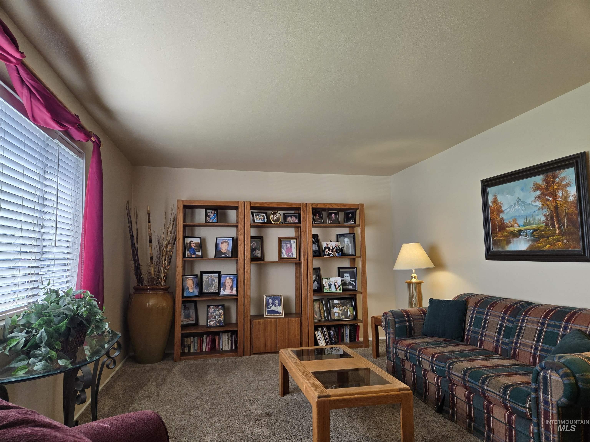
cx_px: 295
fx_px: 392
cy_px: 221
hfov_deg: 73.9
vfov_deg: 58.9
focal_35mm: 23
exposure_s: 1/120
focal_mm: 5.4
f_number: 1.8
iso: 100
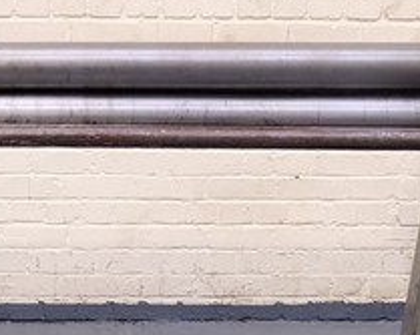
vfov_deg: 18.2
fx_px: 1044
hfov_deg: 22.1
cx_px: 24
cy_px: 229
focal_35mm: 84
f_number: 3.6
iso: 200
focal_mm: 17.5
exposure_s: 1/7
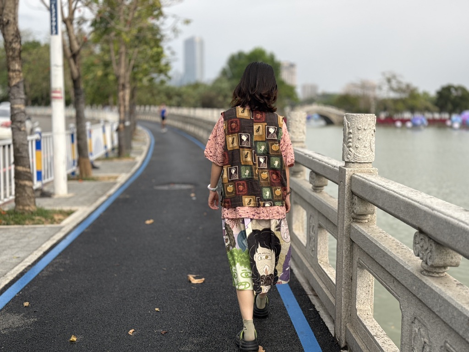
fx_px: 650
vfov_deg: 30.3
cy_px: 176
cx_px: 234
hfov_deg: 39.7
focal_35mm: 48
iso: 64
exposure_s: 1/493
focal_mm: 6.76
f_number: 1.78
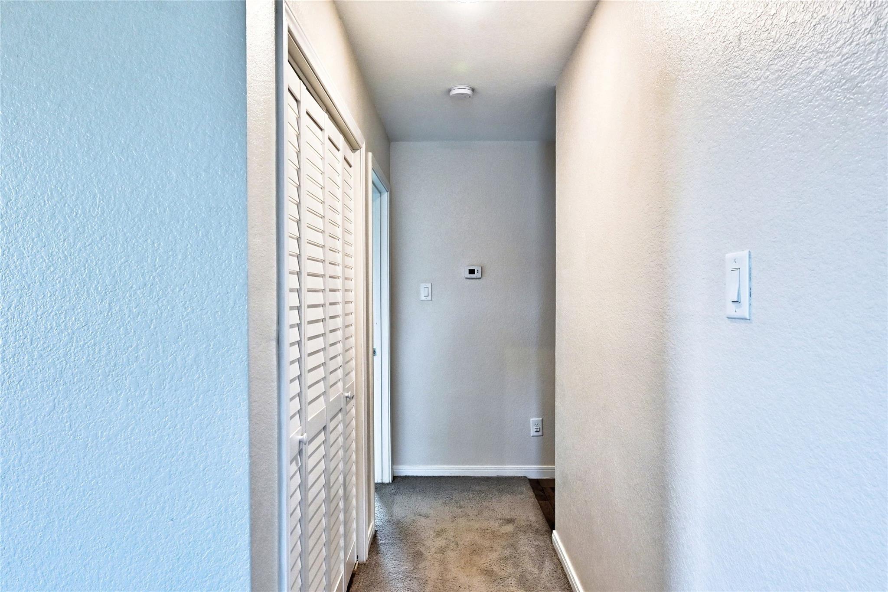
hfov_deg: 81.2
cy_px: 296
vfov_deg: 59.5
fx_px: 518
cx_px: 444
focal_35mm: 21
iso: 400
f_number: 8
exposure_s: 1/13
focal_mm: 14
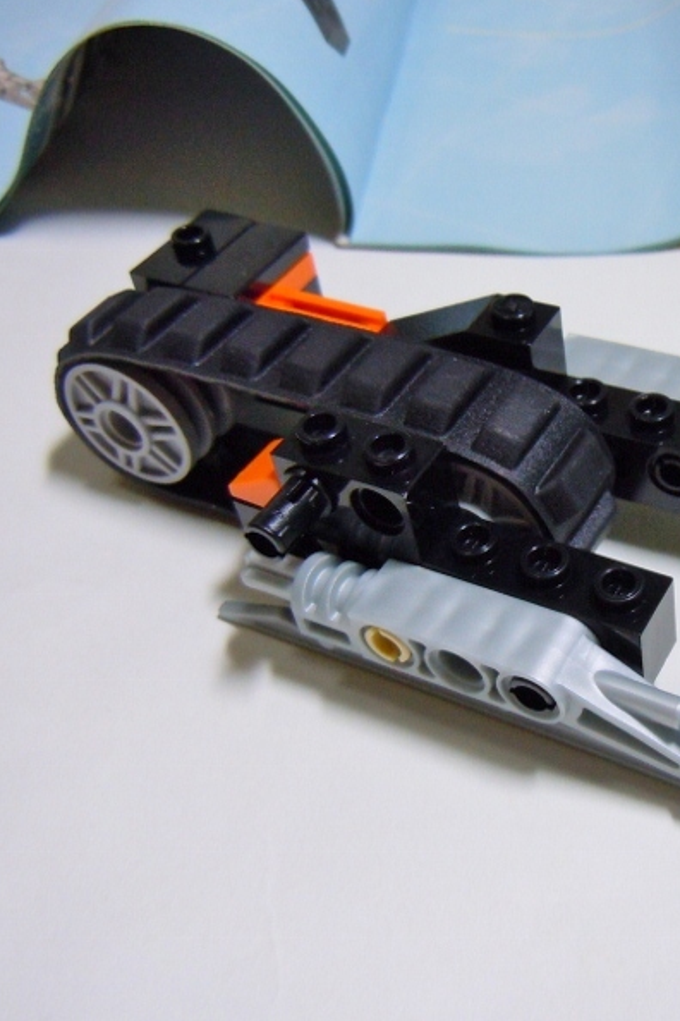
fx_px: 1190
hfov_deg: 30.9
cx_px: 563
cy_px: 507
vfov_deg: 46.4
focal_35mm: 42
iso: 400
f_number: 3.5
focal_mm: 5.4
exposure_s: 1/40
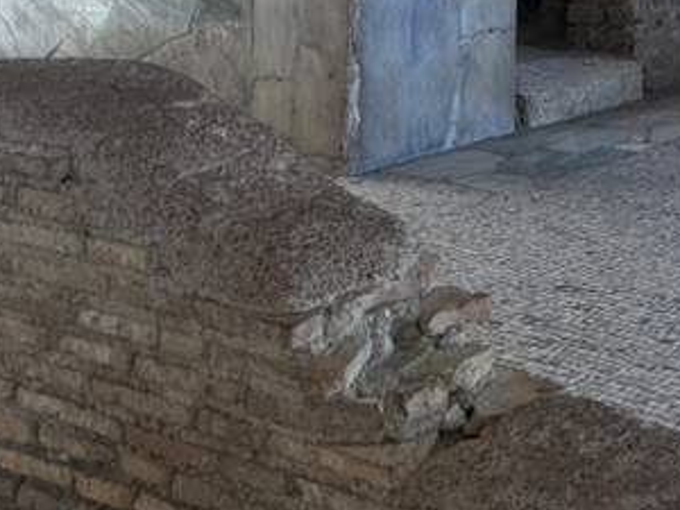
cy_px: -317
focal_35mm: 82
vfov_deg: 16.0
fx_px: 1611
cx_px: 1145
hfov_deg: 19.3
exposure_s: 1/121
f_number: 1.78
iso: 64
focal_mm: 6.76
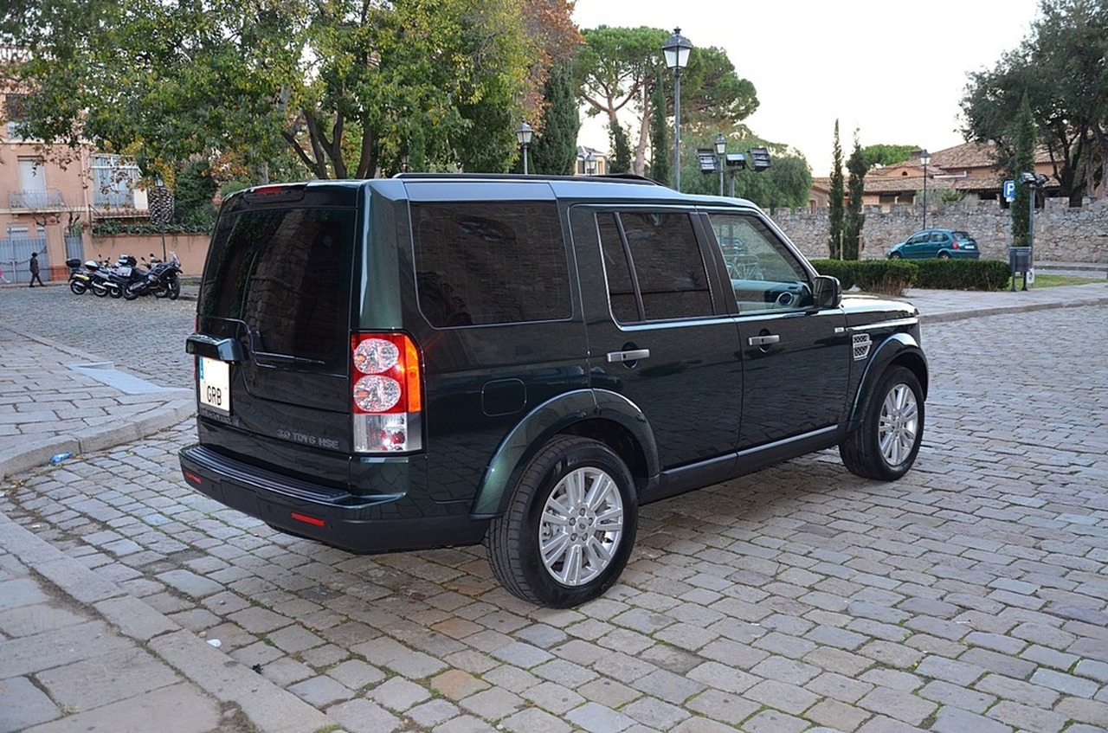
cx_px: 554
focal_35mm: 33
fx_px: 1013
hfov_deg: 57.3
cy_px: 366
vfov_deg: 39.8
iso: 500
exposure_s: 1/60
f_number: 3.8
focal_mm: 22
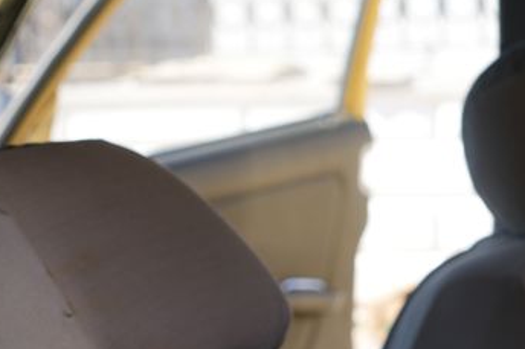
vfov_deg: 10.3
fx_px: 1924
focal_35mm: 132
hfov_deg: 14.9
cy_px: 296
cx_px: 655
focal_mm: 42
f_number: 4.5
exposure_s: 1/200
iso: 100
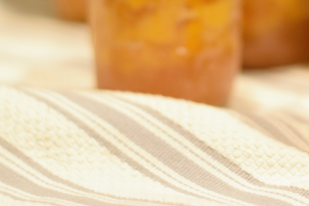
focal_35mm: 146
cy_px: 7
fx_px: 1253
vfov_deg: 9.3
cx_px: 287
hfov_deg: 13.9
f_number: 2.8
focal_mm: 50
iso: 1600
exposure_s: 1/125
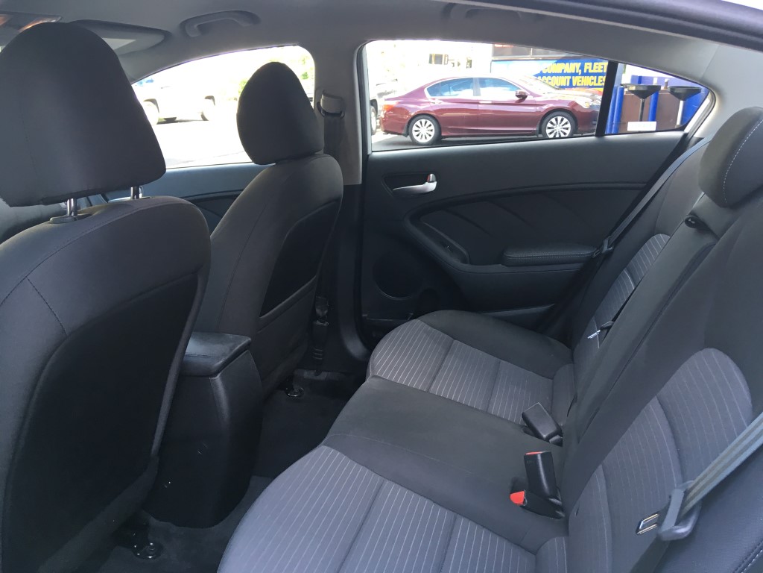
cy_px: 286
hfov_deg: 61.7
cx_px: 382
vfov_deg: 48.2
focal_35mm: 29
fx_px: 639
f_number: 2.2
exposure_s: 1/30
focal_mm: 4.15
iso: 25
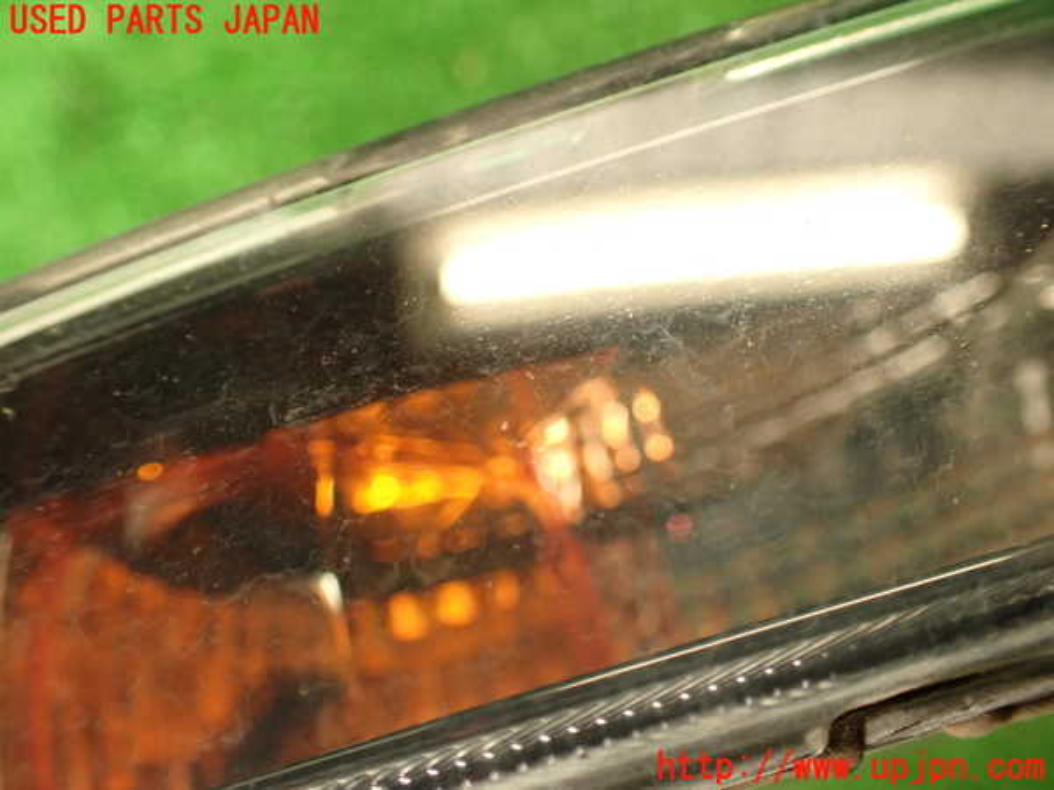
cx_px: 527
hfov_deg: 56.8
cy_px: 395
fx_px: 974
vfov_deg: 44.2
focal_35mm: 32
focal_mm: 5.79
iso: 200
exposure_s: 1/30
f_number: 2.4
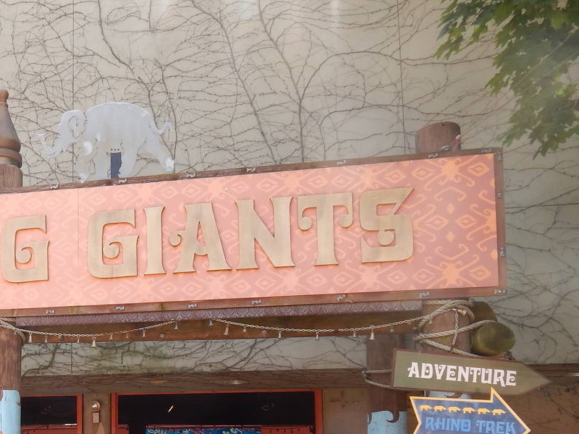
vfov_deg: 29.9
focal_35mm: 46
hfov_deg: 38.9
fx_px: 769
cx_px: 78
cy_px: 410
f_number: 3
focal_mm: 4
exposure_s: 1/250
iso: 125
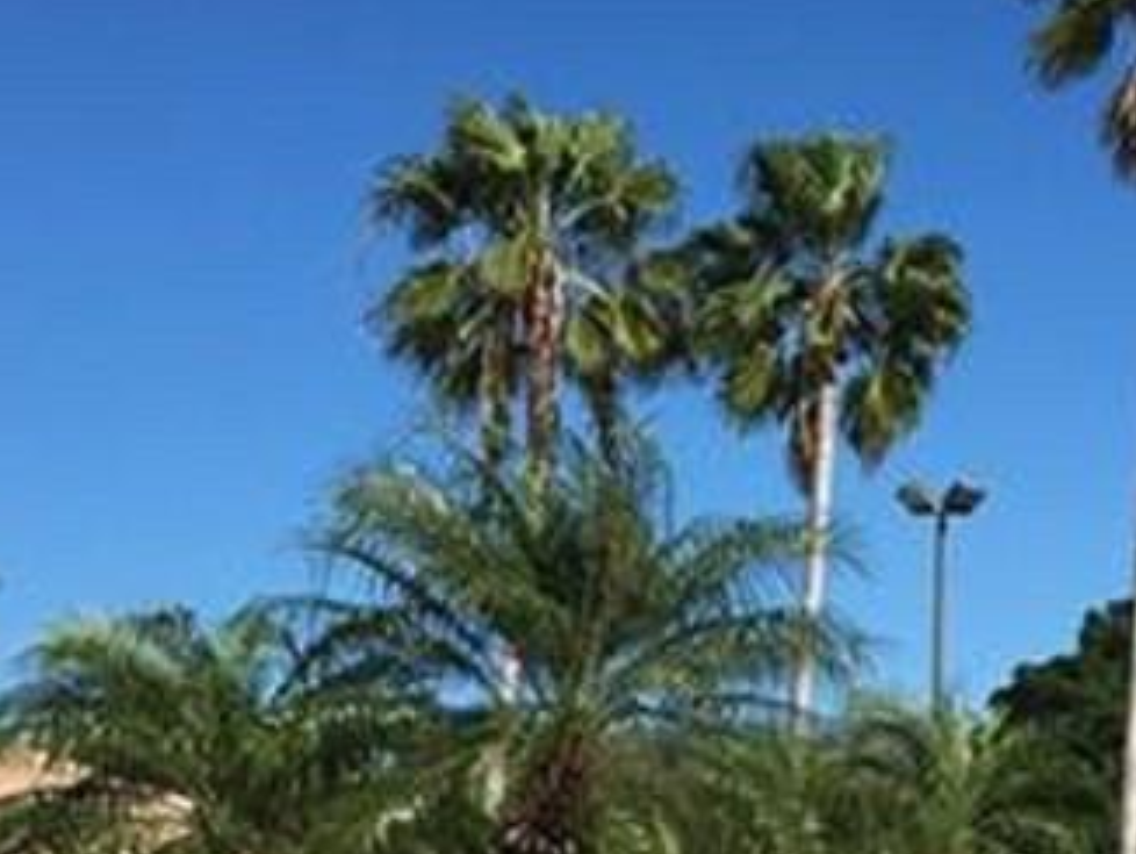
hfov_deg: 21.5
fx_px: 2989
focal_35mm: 91
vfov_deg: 15.6
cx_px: 526
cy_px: 1046
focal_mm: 4.15
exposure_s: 1/2653
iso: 25
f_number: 2.2
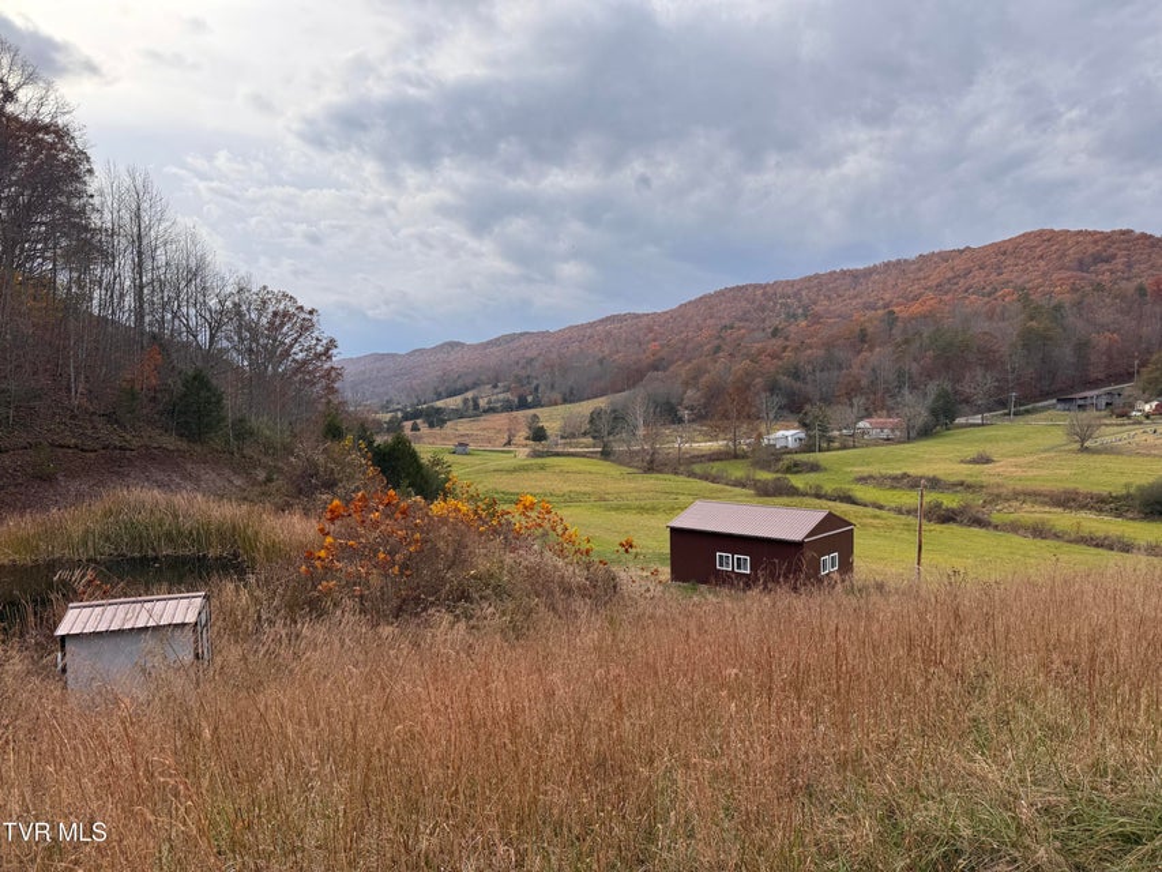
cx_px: 581
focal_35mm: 24
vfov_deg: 56.8
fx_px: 806
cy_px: 436
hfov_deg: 71.6
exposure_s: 1/2041
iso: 80
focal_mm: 6.76
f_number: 1.78
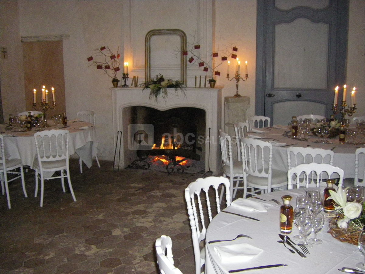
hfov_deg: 49.0
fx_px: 401
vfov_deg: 37.7
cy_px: 137
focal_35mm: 38
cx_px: 182
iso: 800
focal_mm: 6.3
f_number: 3.5
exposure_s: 1/50
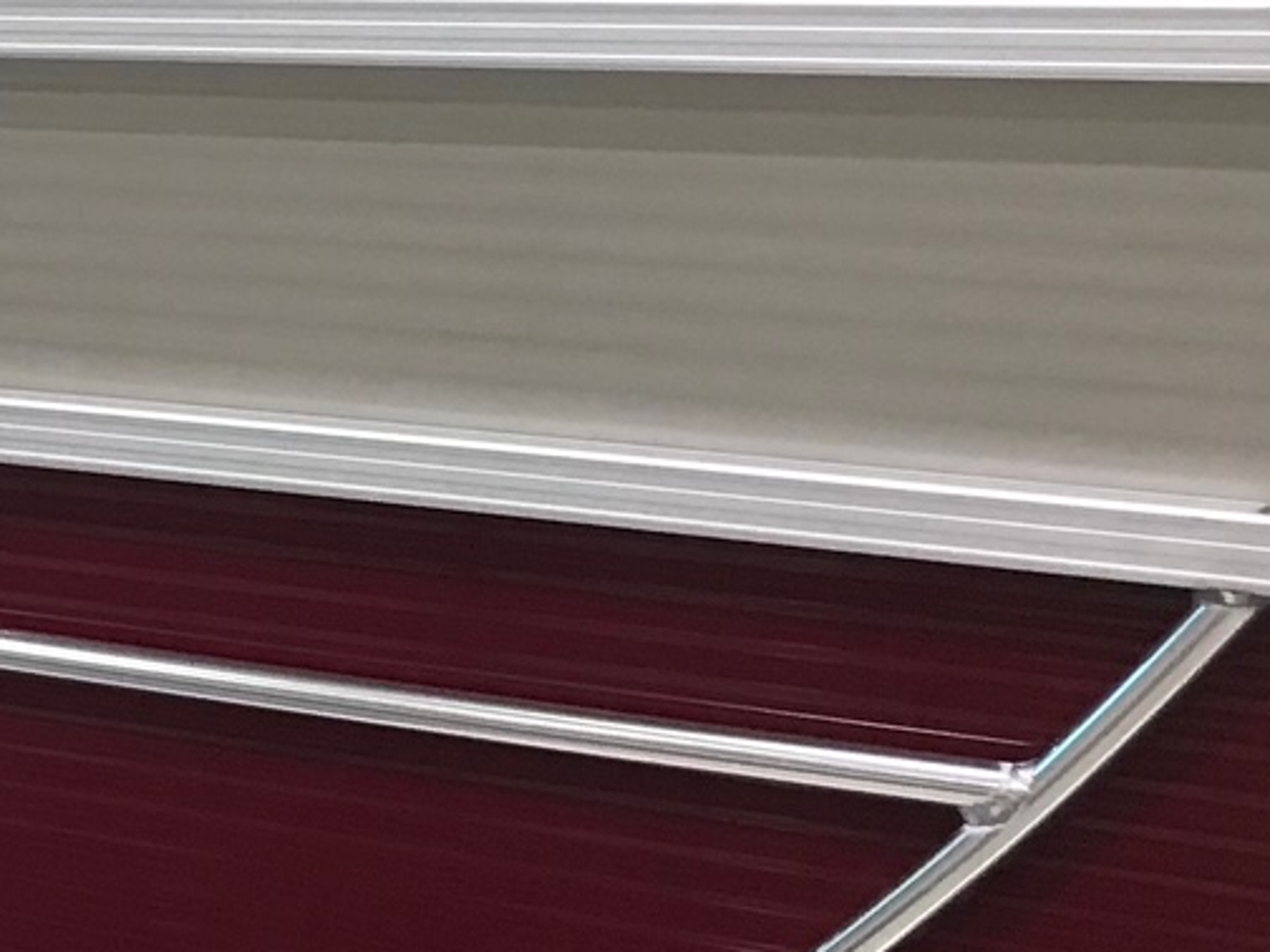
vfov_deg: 13.2
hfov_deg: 15.8
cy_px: 494
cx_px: -751
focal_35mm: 112
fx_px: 4109
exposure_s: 1/30
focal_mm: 3.99
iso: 40
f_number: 1.8
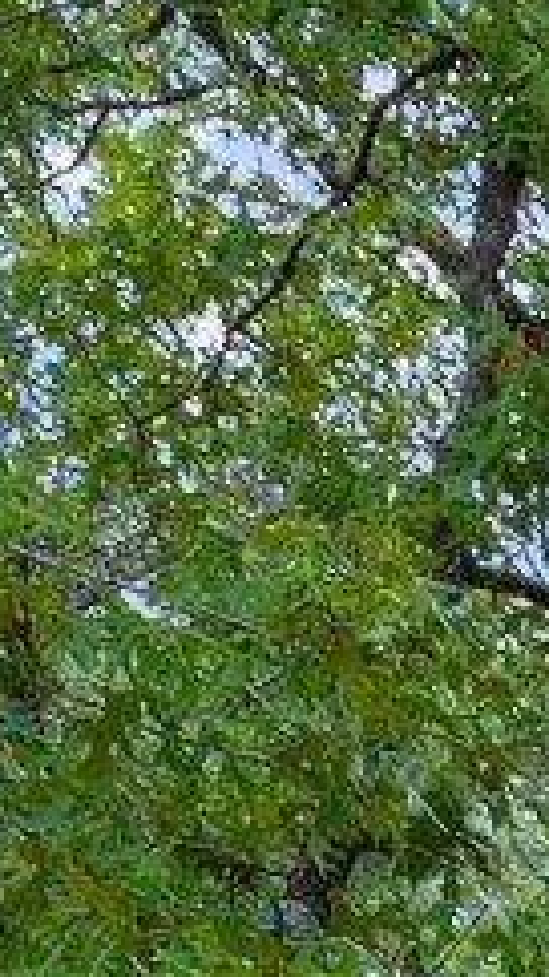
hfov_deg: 4.1
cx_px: 3924
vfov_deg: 9.6
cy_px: 2481
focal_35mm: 195
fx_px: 5050
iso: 400
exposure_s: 1/125
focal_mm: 22
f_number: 8
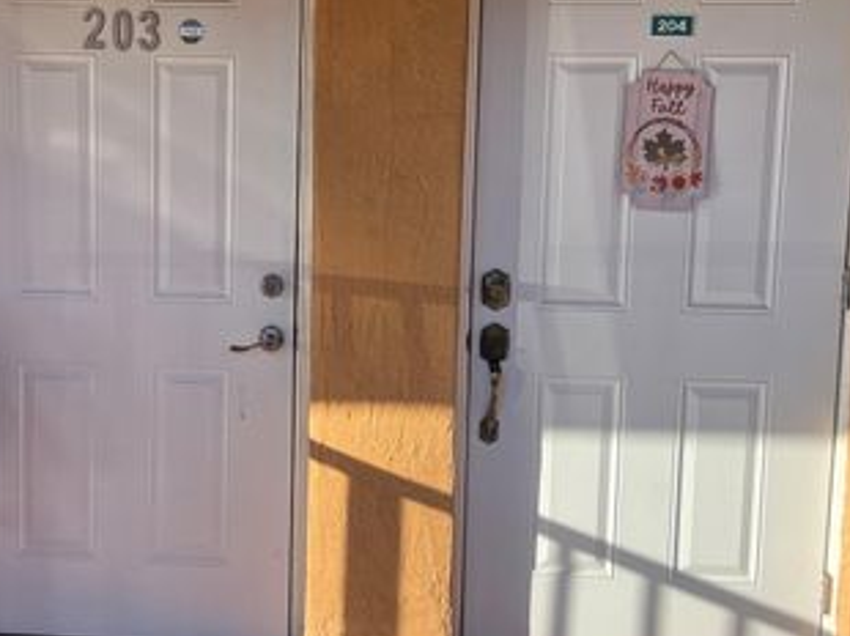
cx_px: 247
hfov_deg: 43.8
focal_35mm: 42
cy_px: 229
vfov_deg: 34.1
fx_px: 1031
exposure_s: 1/1196
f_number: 1.5
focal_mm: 5.7
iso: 50
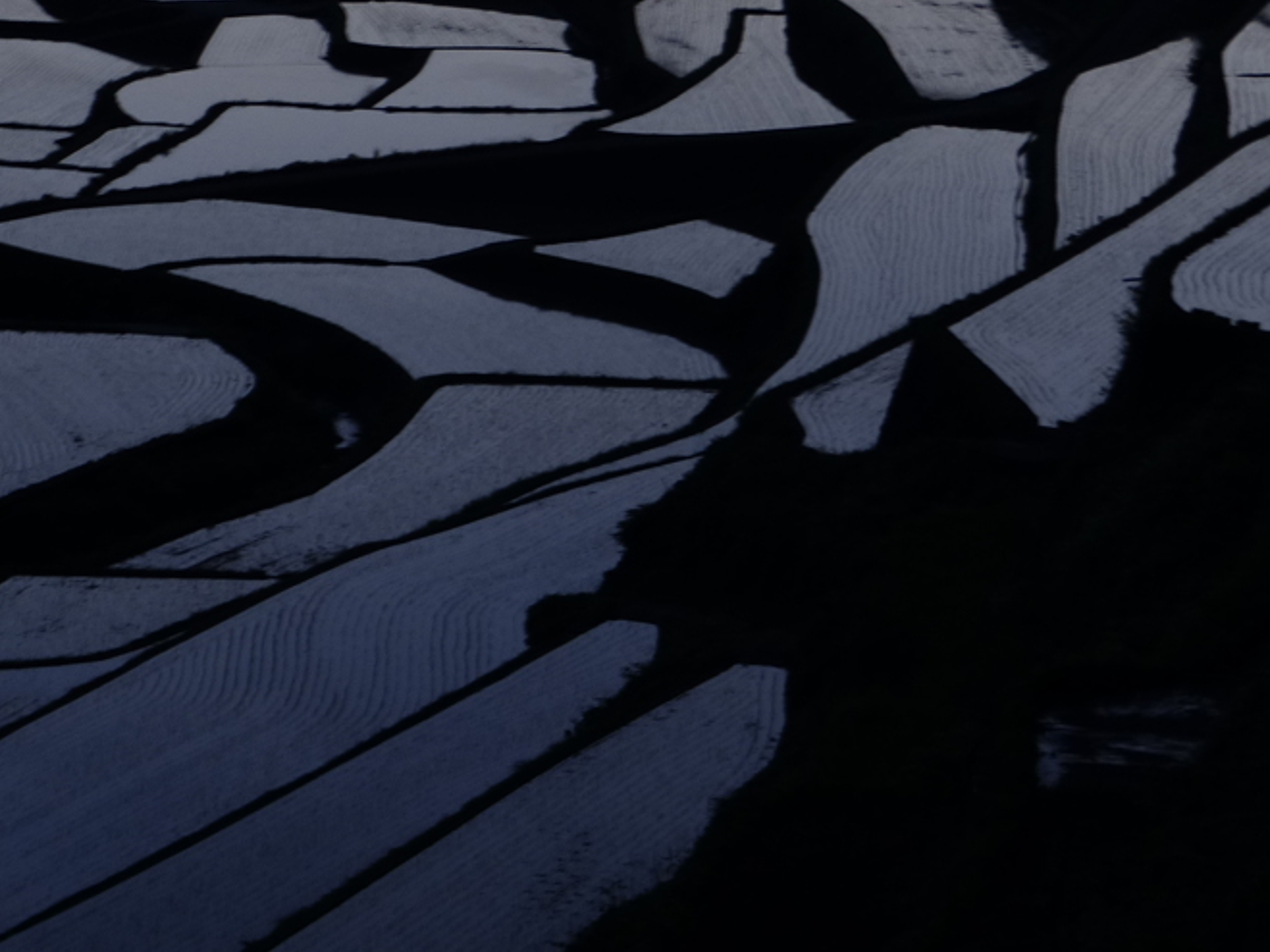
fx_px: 6896
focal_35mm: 188
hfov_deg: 10.5
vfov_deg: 7.9
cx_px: 513
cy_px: 222
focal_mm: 21.8
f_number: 2.8
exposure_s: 1/4
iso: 100
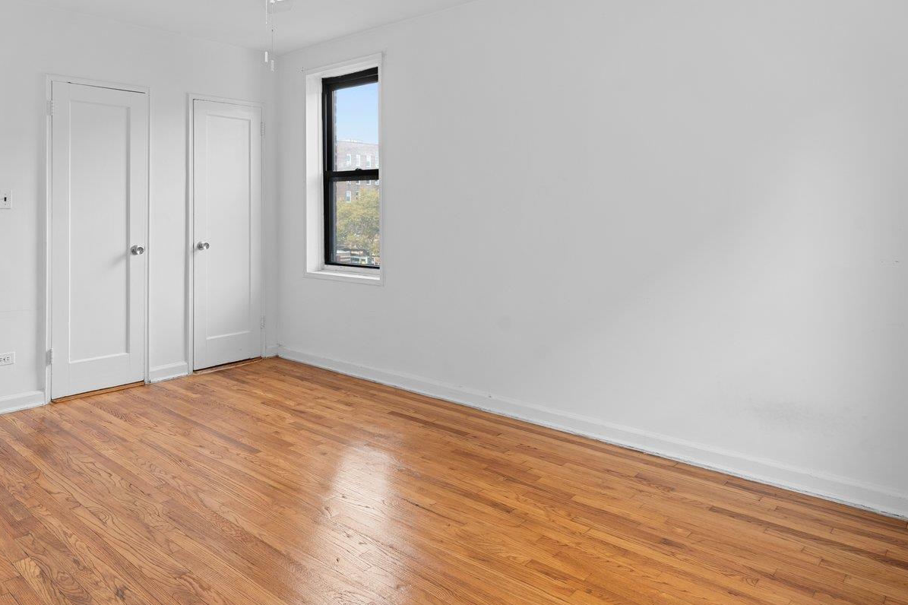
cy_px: 221
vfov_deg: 52.4
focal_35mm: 24
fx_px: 605
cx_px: 388
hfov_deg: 73.3
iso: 320
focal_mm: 14
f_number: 10
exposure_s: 1/4
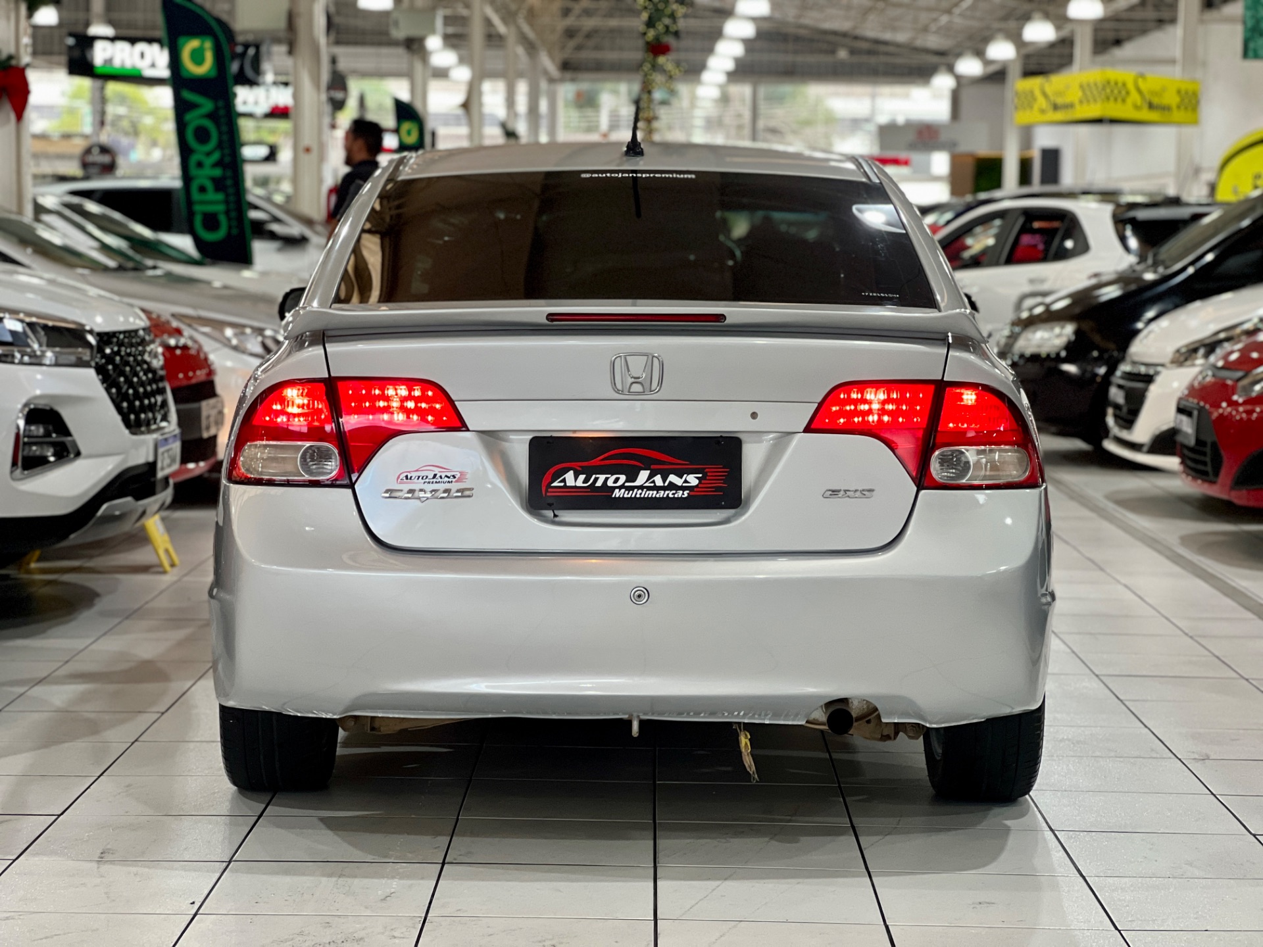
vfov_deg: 19.1
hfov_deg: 25.3
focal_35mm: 77
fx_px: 2809
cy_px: 474
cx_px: 632
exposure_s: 1/40
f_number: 2.8
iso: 200
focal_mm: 9
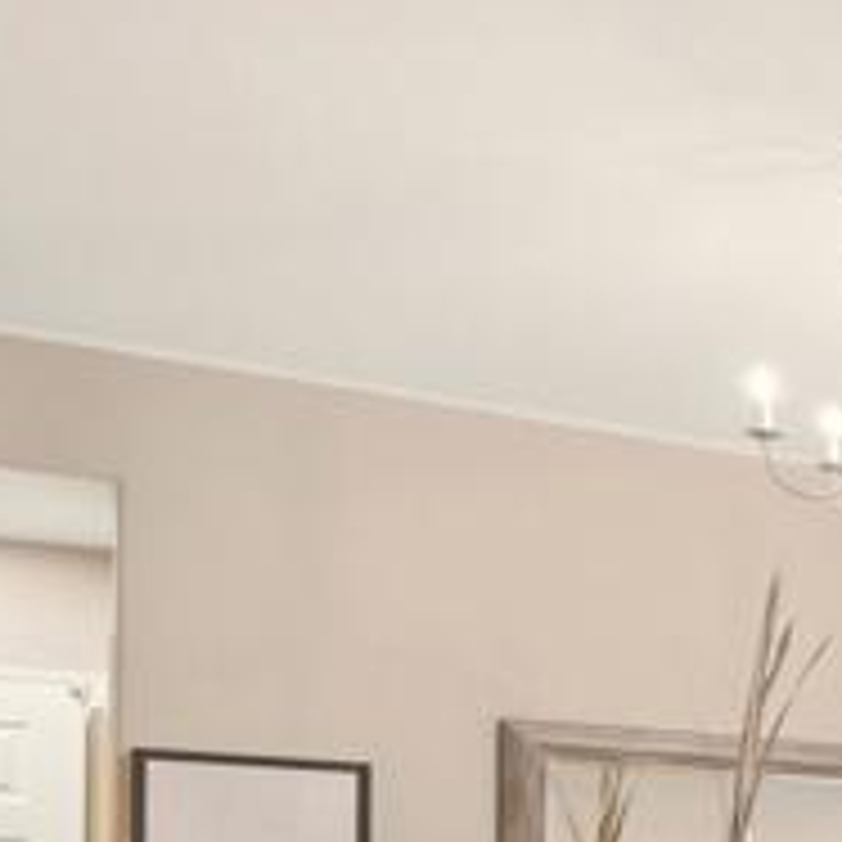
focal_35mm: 65
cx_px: 2062
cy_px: 1020
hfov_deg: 14.8
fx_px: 1789
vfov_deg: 24.0
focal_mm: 14
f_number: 6.3
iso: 320
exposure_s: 1/500
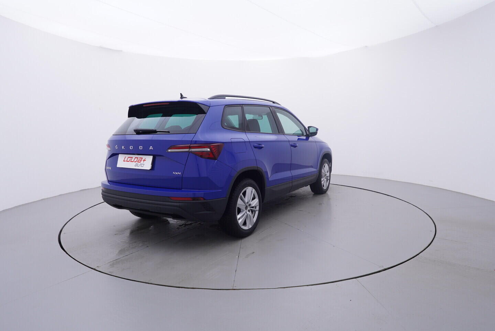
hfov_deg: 77.3
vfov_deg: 56.2
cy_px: 166
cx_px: 248
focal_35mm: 22
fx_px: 310
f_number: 5
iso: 200
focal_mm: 15
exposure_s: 1/80
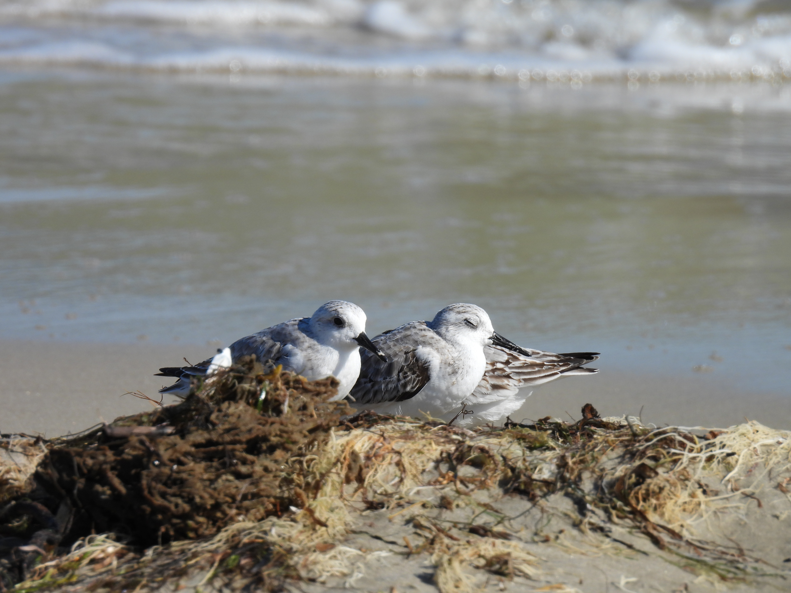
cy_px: 296
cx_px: 396
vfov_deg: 1.7
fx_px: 19423
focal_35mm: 850
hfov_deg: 2.3
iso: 100
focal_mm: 152
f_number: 5.6
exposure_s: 1/640
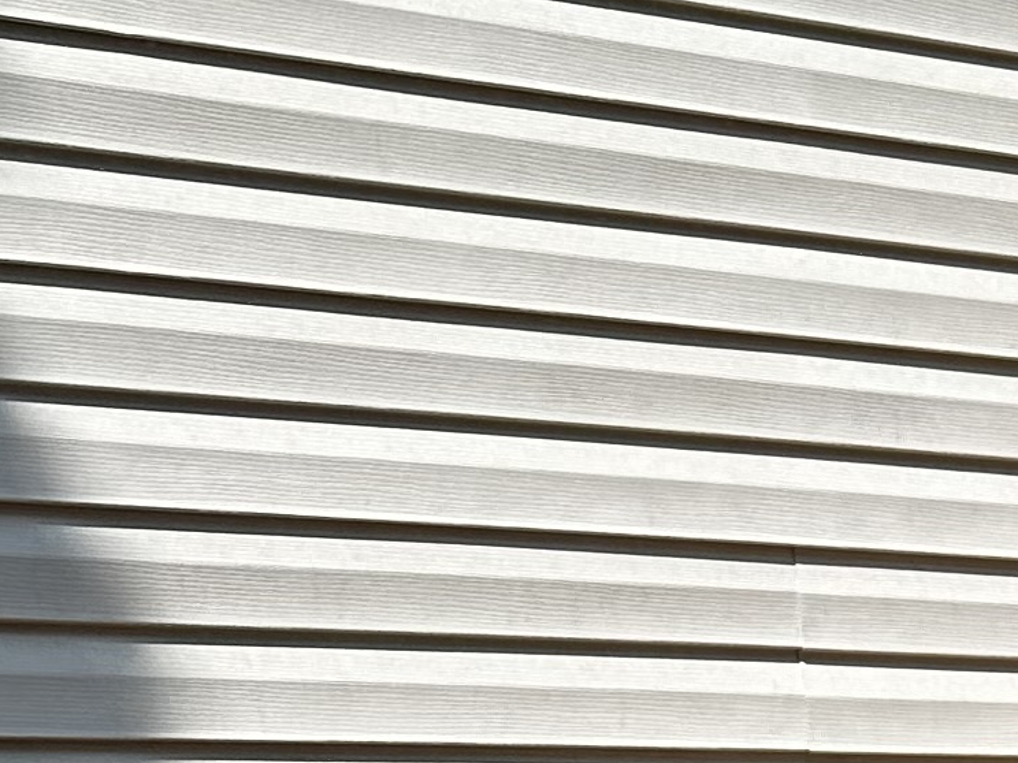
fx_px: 3823
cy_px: 1445
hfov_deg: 13.4
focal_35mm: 130
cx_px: 1921
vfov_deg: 10.6
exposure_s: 1/2967
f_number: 1.78
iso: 80
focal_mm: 6.86
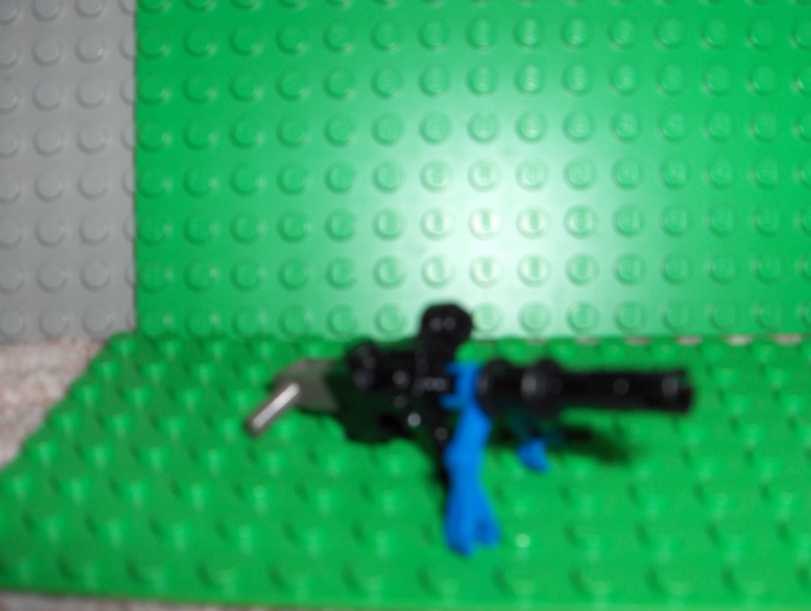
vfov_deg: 36.9
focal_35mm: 39
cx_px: 406
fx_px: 915
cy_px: 306
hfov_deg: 47.8
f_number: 4.8
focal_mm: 8
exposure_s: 1/60
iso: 100
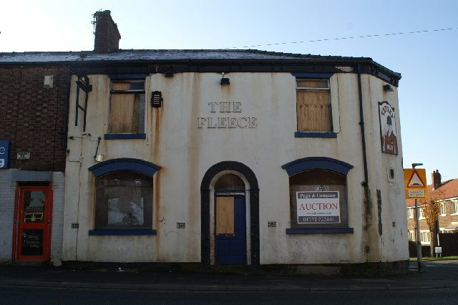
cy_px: 152
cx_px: 229
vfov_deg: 36.8
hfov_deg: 53.2
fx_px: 458
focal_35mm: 36
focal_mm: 24
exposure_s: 1/125
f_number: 8
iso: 100
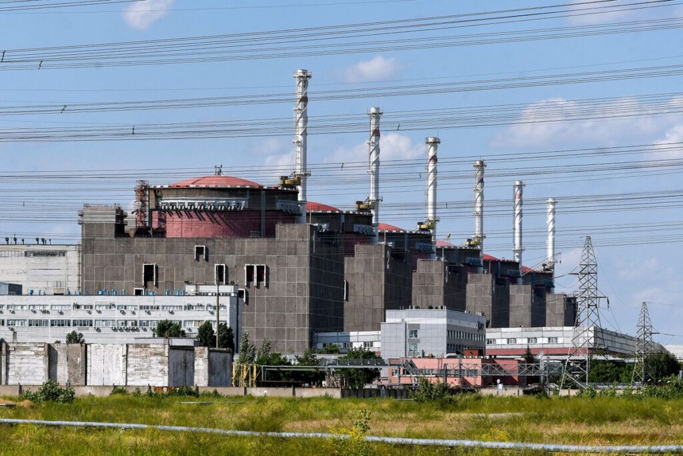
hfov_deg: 10.2
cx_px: 342
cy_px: 228
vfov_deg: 6.8
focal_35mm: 202
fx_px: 3842
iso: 400
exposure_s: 1/500
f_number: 10
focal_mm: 135
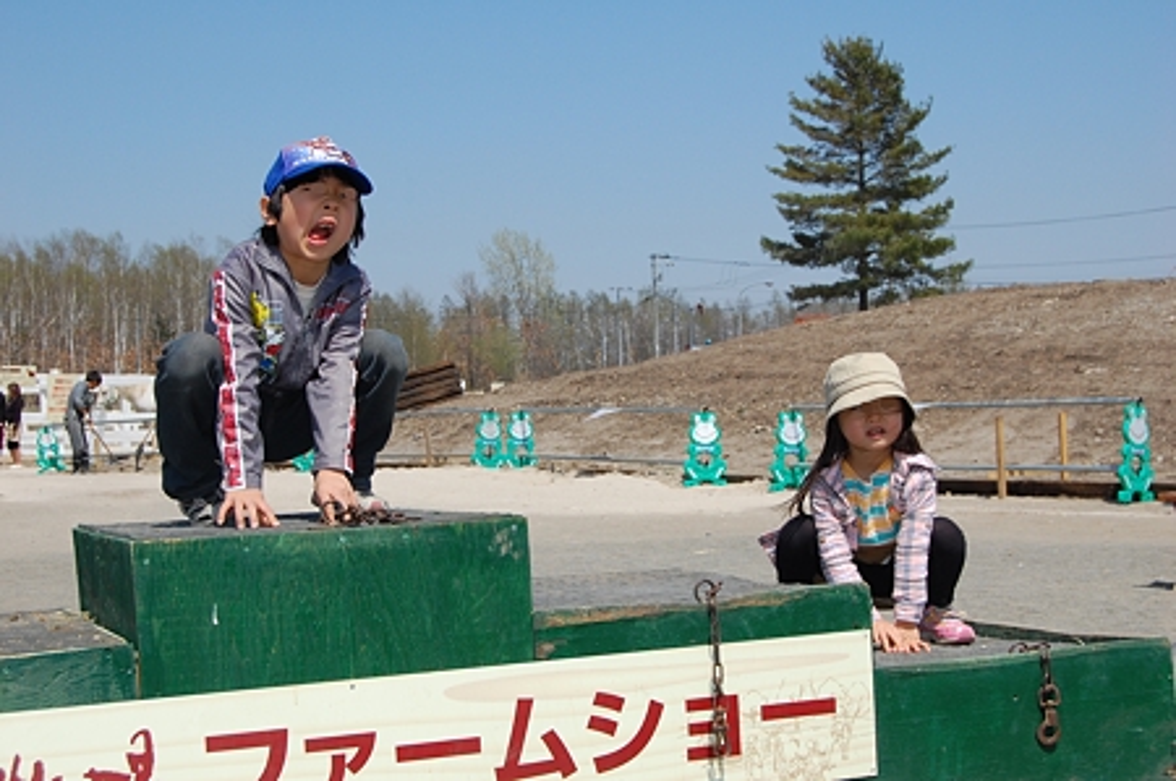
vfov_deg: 22.6
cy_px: 390
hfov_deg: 33.4
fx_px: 1958
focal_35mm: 60
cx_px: 588
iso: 200
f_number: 9
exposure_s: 1/500
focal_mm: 40
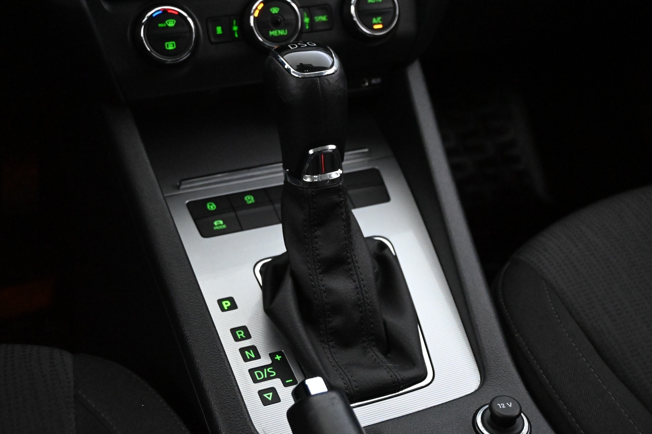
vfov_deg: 29.4
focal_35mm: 46
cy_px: 217
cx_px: 326
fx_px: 829
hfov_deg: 43.0
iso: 10000
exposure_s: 1/50
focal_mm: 30.5
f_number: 4.8
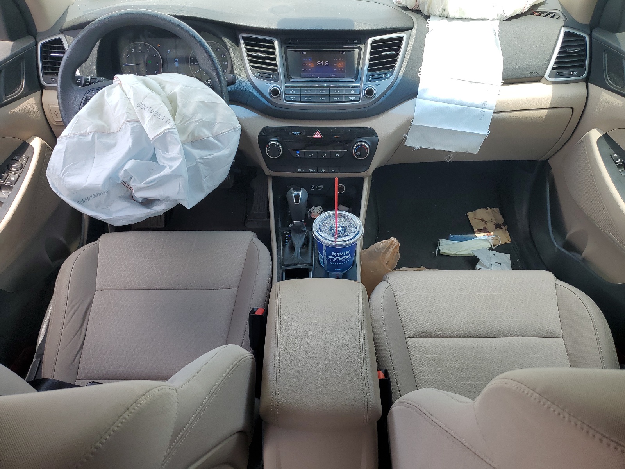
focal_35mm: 26
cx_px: 312
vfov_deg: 53.1
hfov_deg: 67.3
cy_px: 234
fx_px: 469
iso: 50
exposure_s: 1/588
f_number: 1.5
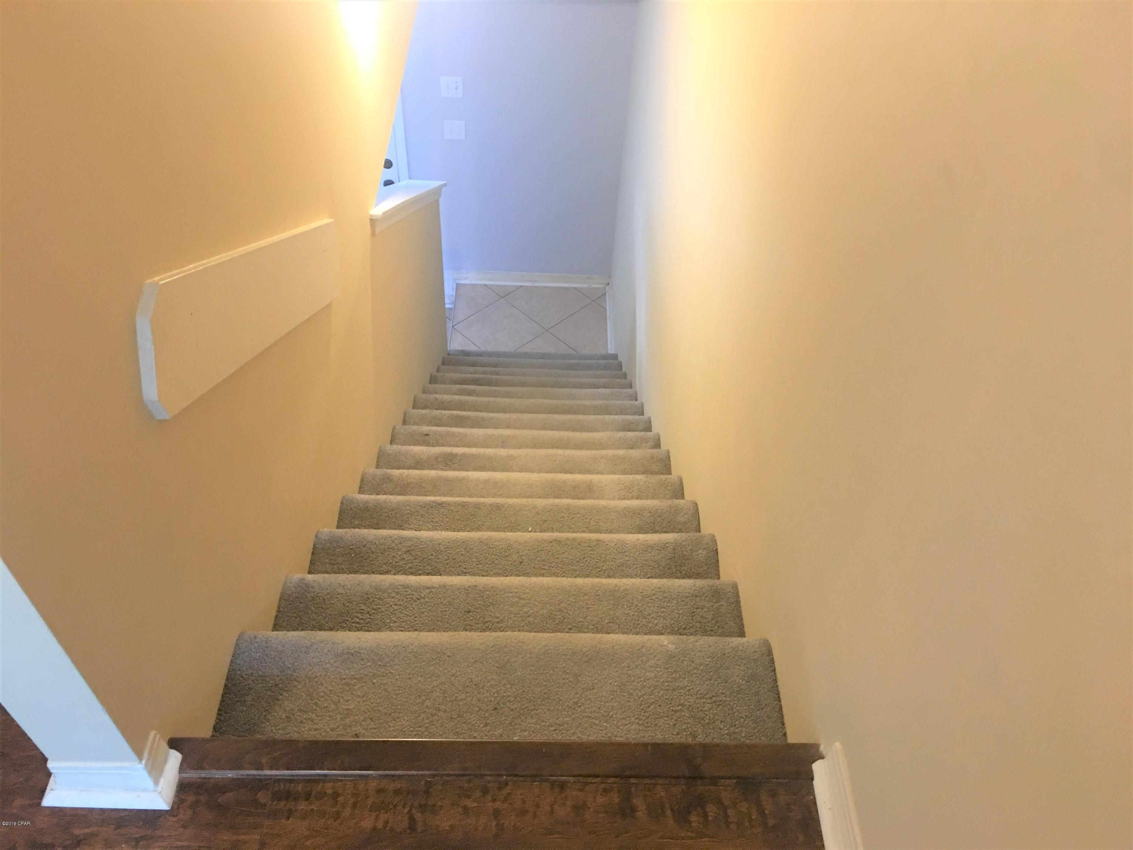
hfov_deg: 61.7
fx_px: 949
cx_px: 566
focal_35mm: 29
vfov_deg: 48.2
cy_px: 425
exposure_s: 1/10
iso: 100
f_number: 2.2
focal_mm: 4.15
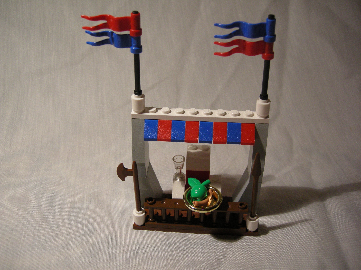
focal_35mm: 36
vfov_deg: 39.7
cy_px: 135
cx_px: 180
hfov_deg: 51.4
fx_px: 375
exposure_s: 1/55.7
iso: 178
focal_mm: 7.5
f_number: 2.7
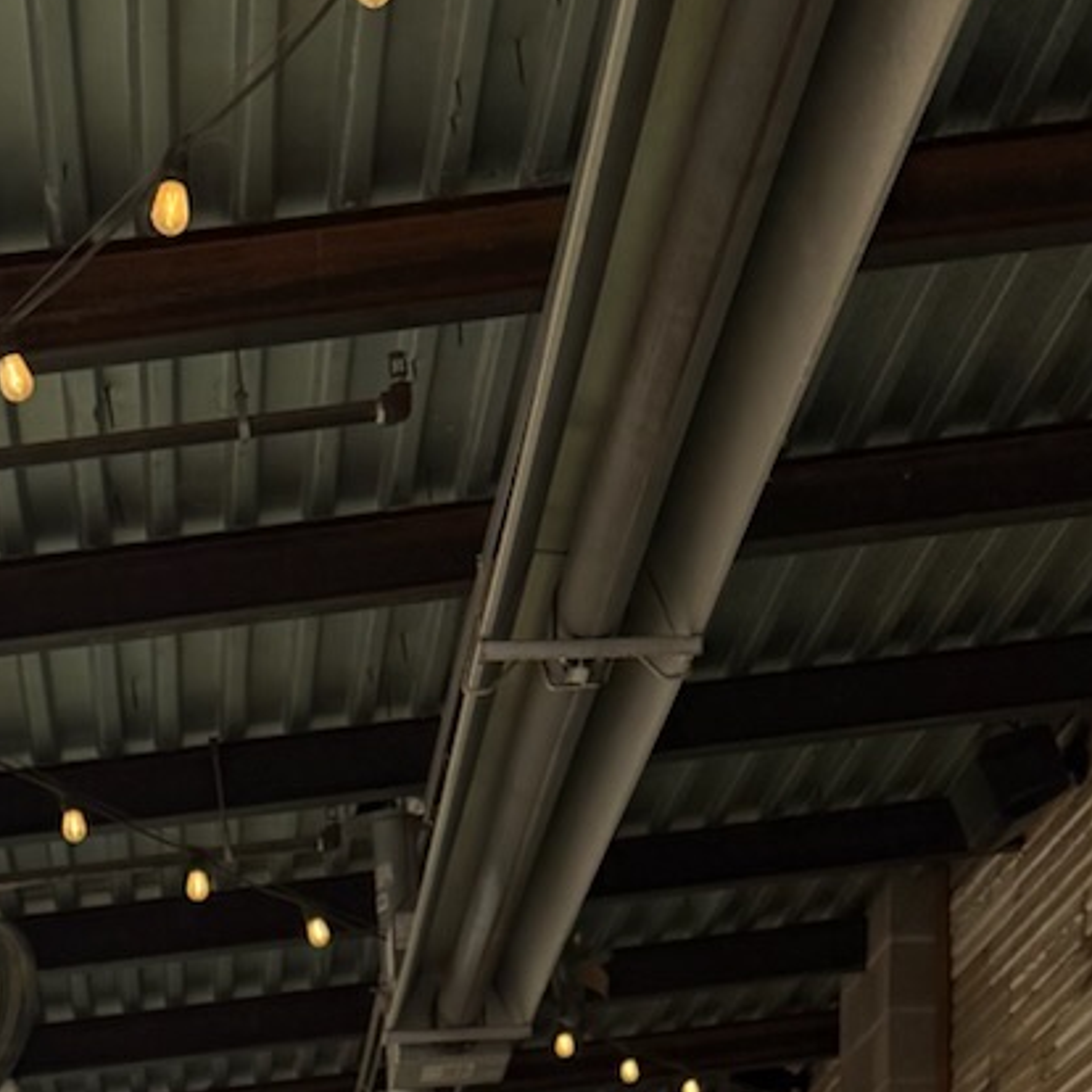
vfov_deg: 13.5
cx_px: 272
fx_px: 3747
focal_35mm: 105
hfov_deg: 16.5
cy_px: 2363
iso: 80
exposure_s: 1/2370
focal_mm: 6.76
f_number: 1.78
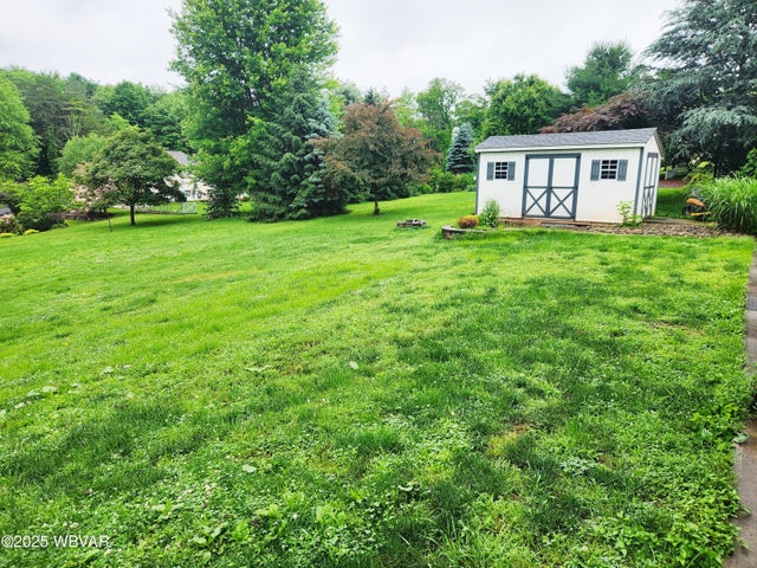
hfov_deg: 73.9
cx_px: 378
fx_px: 503
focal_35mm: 23
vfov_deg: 58.9
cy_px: 284
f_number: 1.8
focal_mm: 5.4
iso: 20
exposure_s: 1/182
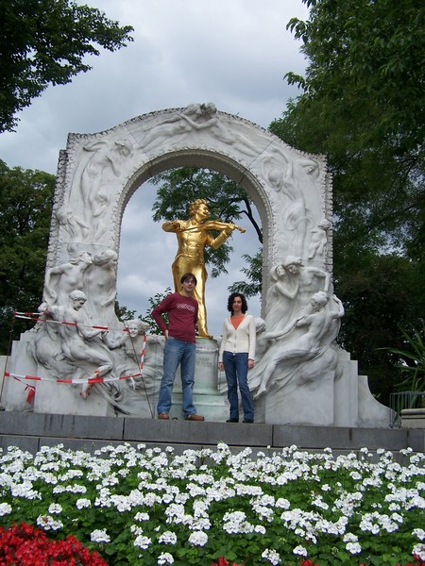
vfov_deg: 49.0
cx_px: 212
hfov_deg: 37.7
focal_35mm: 38
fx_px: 622
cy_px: 283
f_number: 2.8
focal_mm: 6.3
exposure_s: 1/400
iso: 80
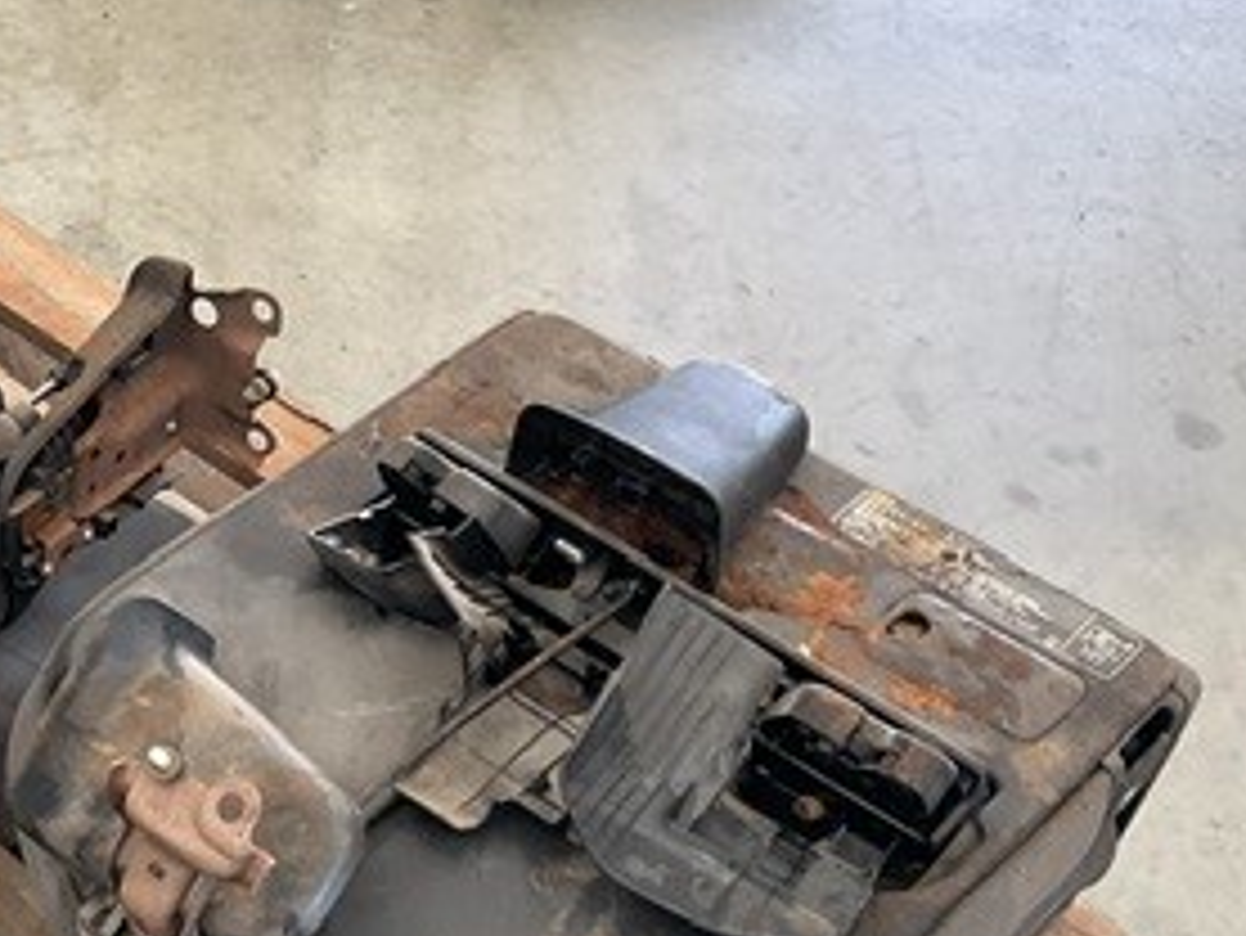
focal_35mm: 67
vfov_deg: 21.2
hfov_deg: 27.4
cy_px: 922
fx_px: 2413
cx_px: 22
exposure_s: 1/60
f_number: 1.8
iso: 80
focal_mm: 3
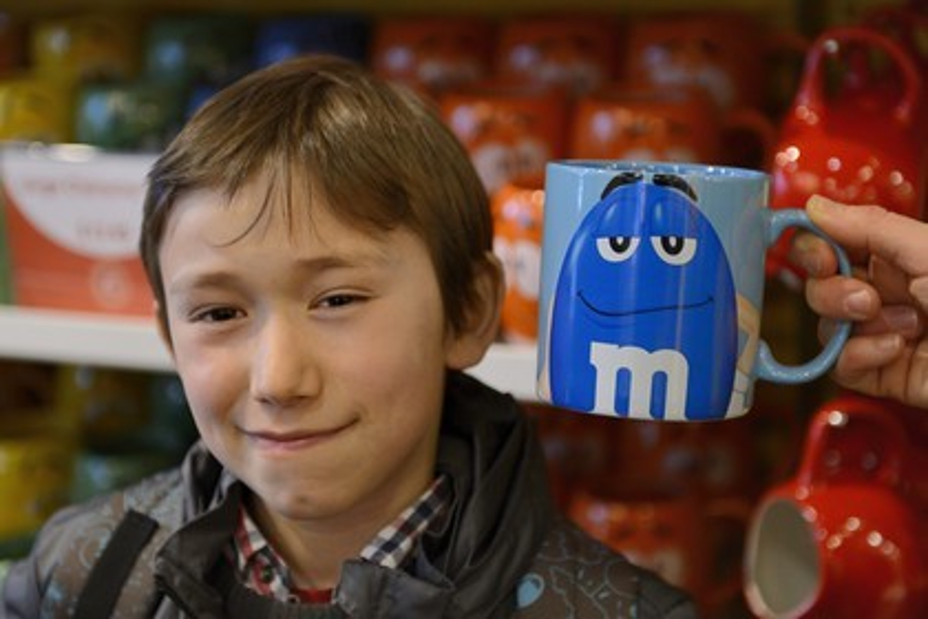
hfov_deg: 28.8
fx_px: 1804
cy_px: 310
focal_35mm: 70
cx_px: 464
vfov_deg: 19.5
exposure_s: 1/80
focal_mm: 70
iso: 1600
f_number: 2.8
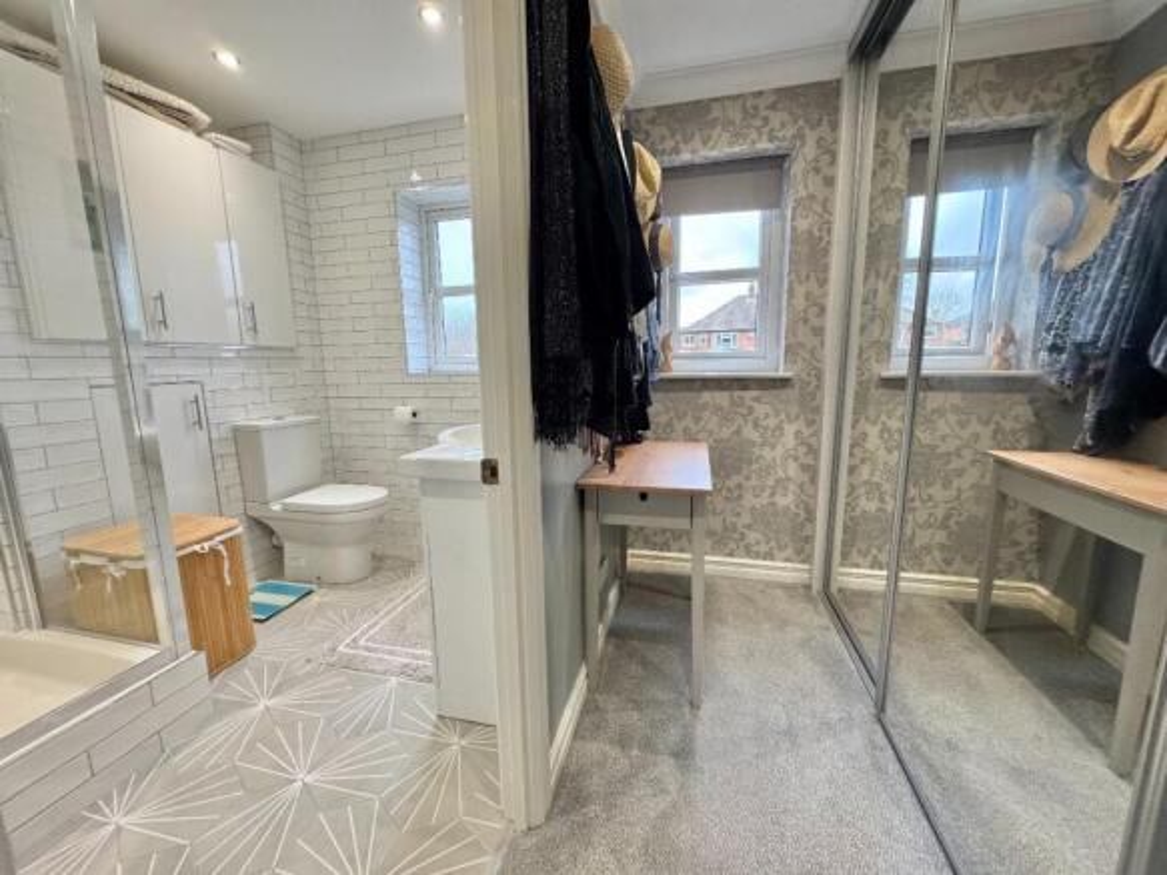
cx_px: 584
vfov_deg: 85.7
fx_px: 472
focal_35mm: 14
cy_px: 438
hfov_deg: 102.1
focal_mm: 2.22
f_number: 2.2
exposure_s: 1/100
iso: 160
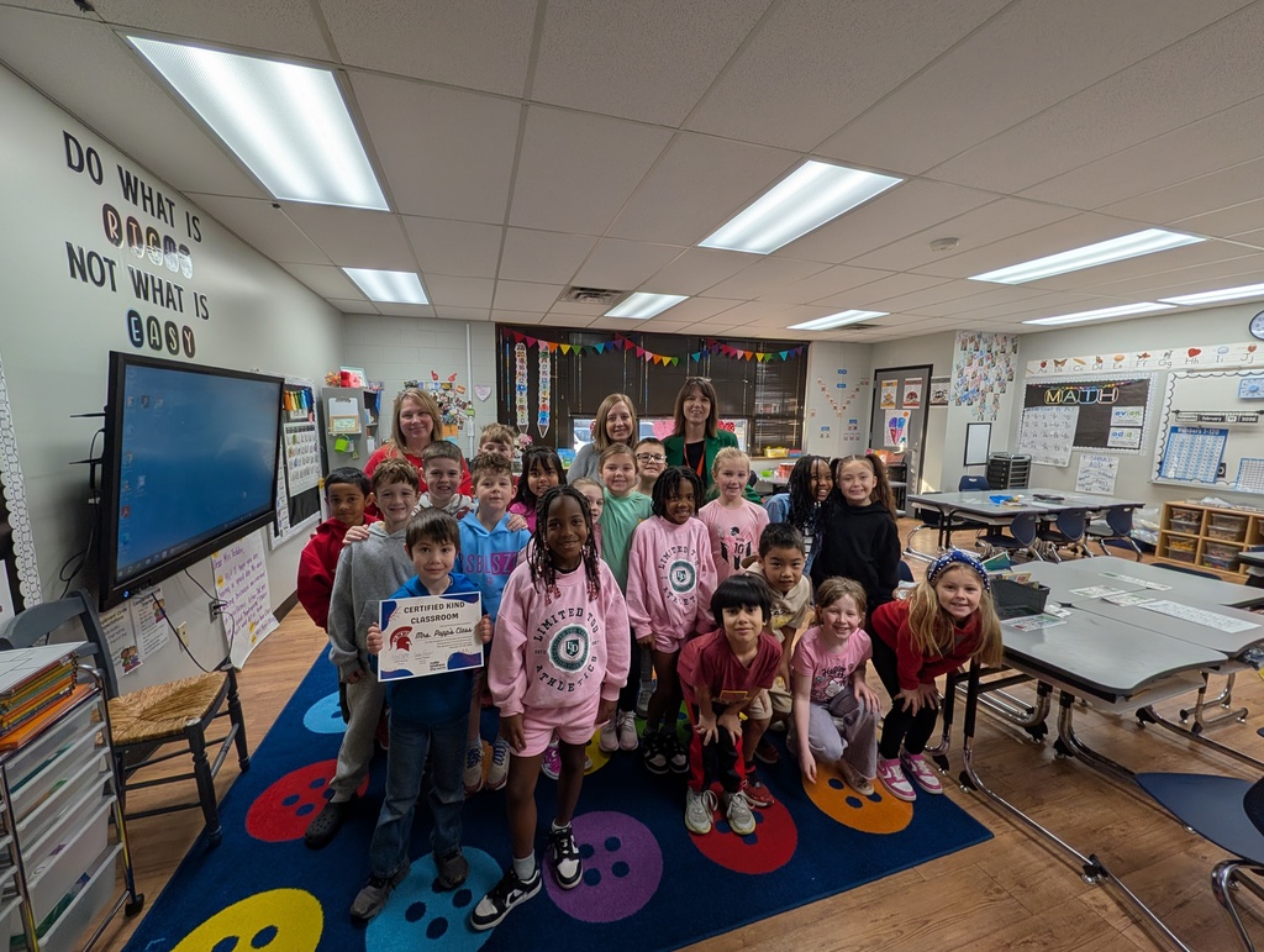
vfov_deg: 94.6
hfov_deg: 110.5
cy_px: 476
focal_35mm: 12
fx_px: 439
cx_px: 632
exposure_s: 1/239
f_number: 1.7
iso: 48
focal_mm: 2.02
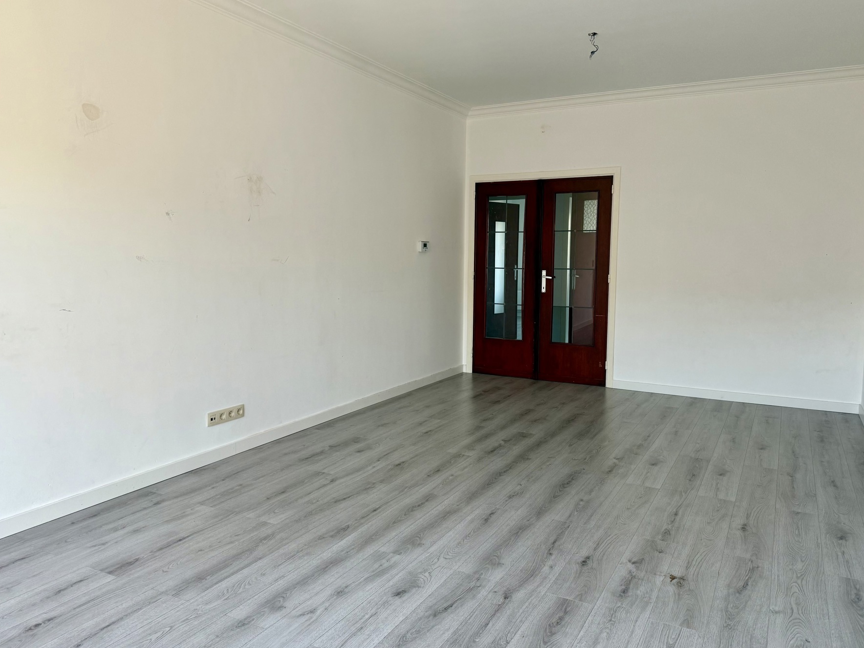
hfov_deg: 67.3
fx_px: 649
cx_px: 453
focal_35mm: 26
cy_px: 319
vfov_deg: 53.1
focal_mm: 6.76
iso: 125
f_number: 1.78
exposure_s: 1/121
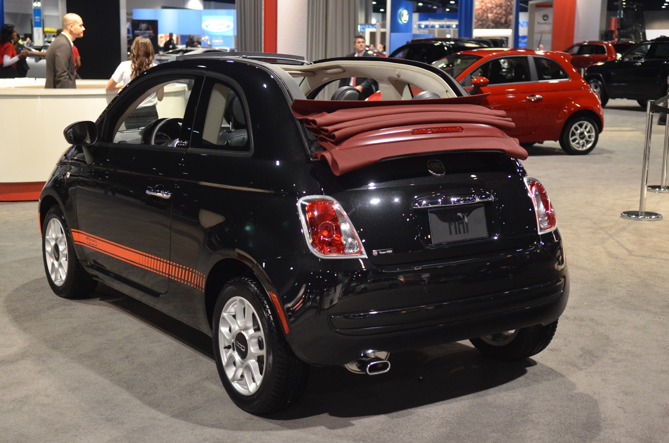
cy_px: 214
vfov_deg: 24.5
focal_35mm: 55
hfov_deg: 36.3
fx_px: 1020
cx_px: 317
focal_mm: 34
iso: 1600
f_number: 2.8
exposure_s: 1/40
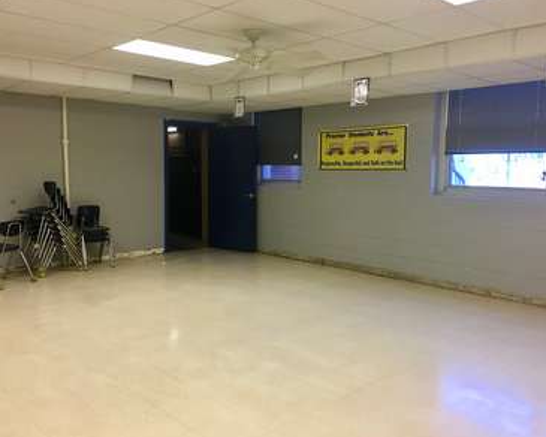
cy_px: 217
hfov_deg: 57.2
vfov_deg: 47.1
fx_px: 501
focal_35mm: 31
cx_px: 274
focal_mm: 4.15
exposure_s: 1/30
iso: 32
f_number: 2.2
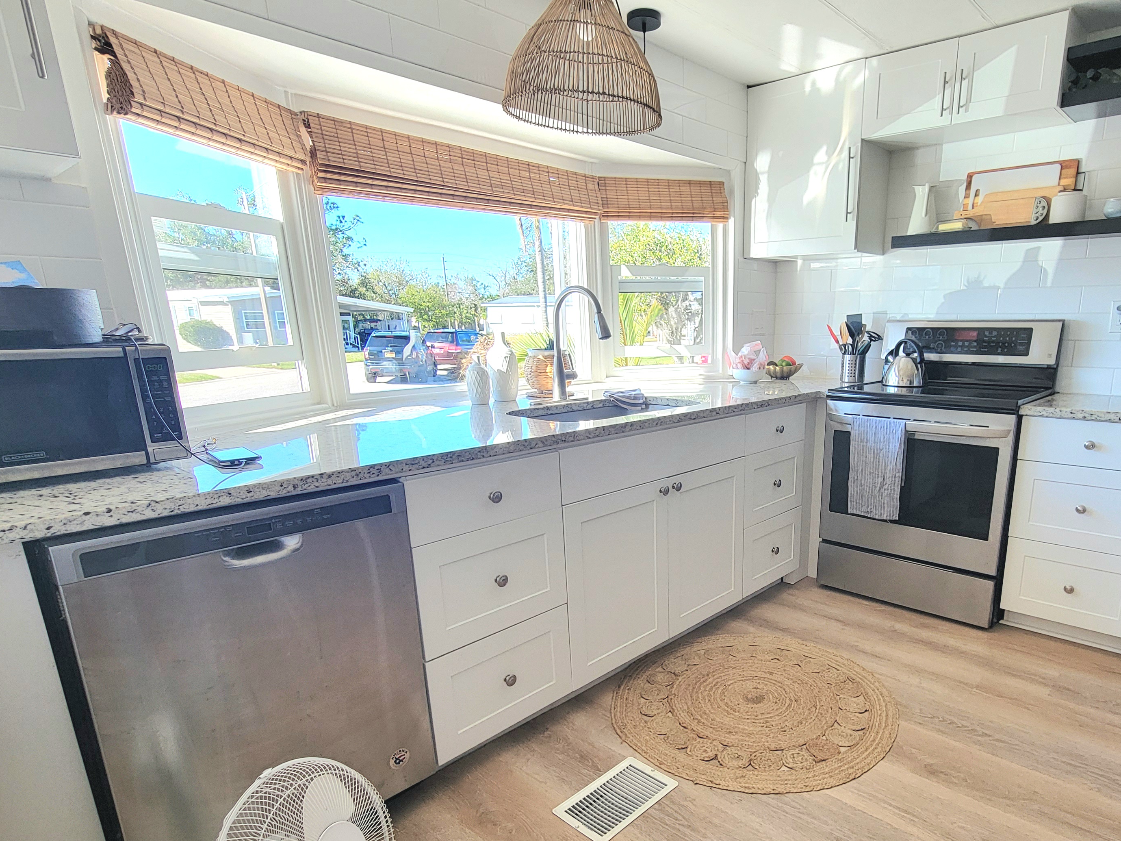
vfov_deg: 67.9
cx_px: 687
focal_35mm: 19
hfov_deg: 83.4
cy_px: 511
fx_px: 615
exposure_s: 1/120
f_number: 2.2
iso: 64
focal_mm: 2.2
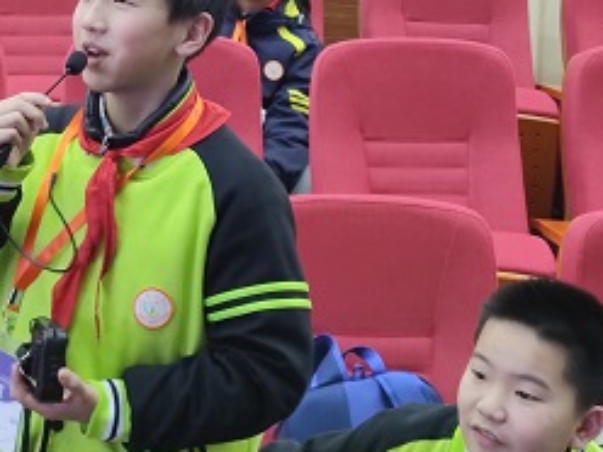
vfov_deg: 16.5
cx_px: 66
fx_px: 1516
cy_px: -46
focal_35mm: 87
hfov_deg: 22.0
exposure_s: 1/50
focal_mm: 6.72
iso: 447
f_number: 1.69
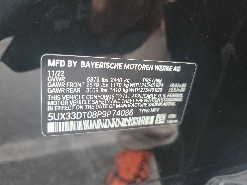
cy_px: 92
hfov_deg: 71.6
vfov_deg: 56.8
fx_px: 171
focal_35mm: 24
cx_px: 124
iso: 564
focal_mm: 6.7
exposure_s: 1/59
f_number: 1.8
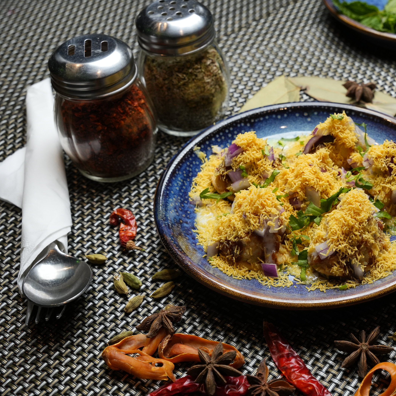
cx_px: 315
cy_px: 215
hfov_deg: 30.2
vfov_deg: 30.8
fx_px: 717
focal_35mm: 55
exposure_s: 1/100
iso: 1000
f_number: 8
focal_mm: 39.3
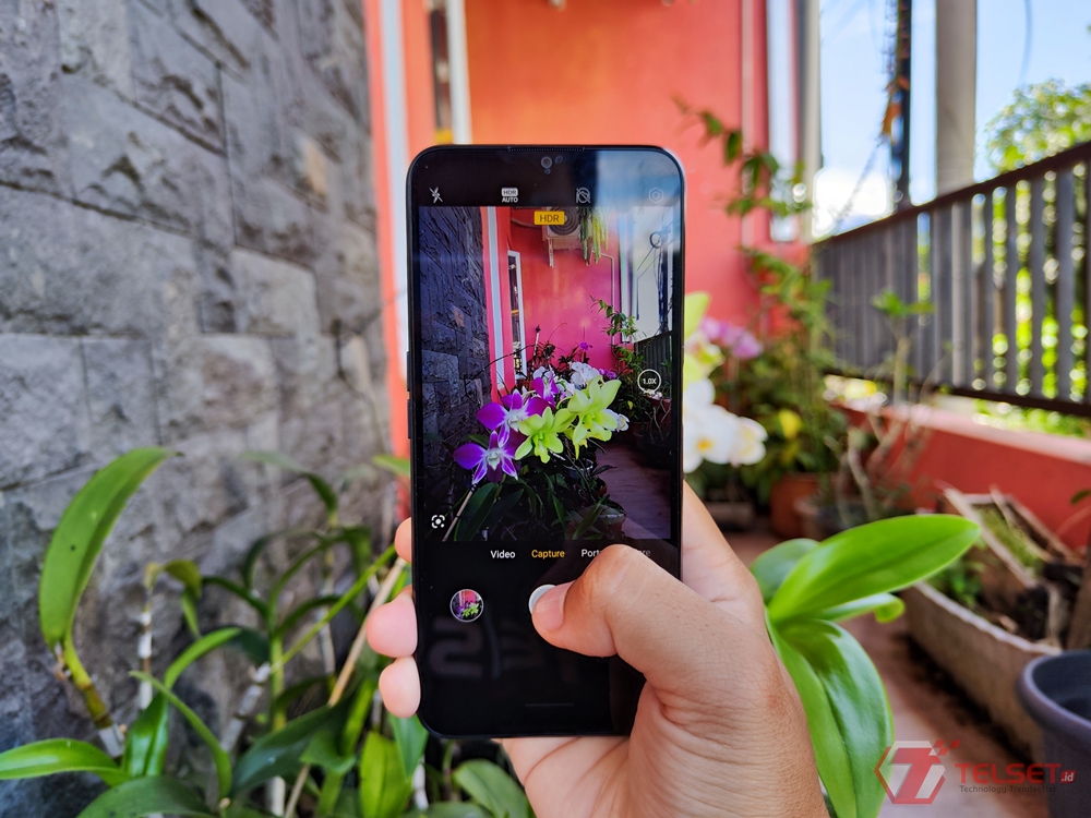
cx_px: 546
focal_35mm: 24
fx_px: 756
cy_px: 409
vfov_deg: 56.8
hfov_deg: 71.6
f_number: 1.88
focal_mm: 5.59
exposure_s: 1/208
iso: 50
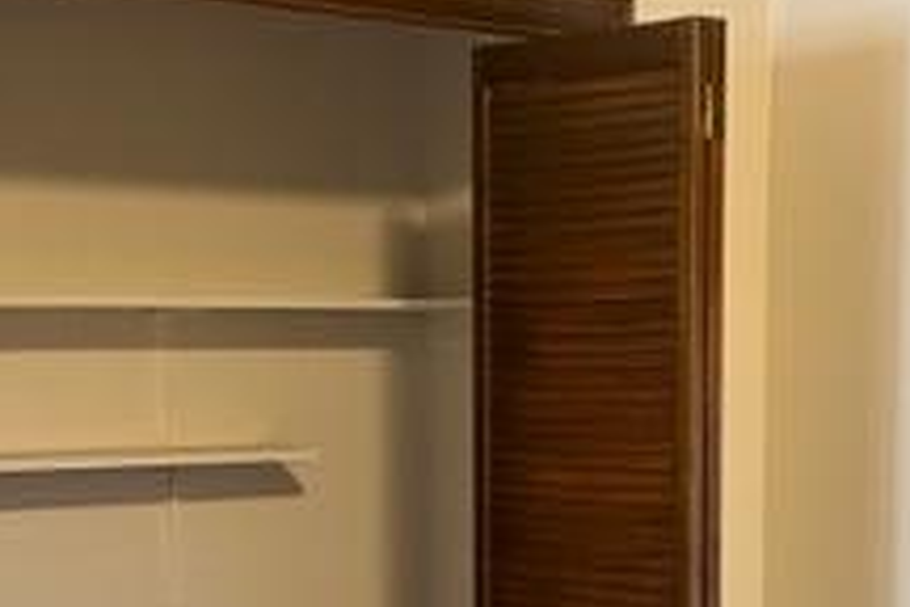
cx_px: 527
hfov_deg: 25.3
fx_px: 2022
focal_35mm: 80
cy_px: 510
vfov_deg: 16.9
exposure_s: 1/60
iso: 200
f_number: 1.5
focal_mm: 5.7
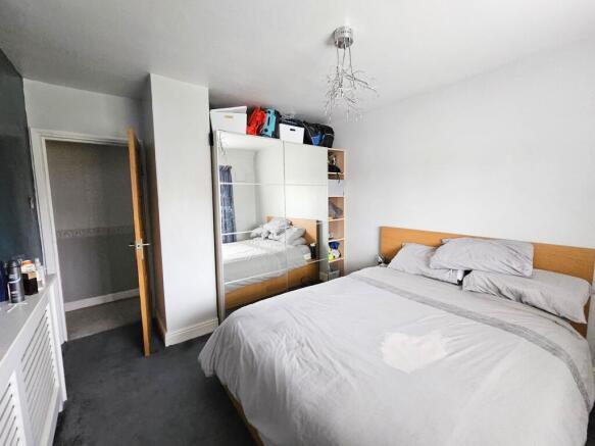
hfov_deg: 106.2
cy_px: 223
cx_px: 298
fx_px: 223
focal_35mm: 13
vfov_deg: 89.9
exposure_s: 1/25
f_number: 2.2
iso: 1600
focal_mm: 2.2
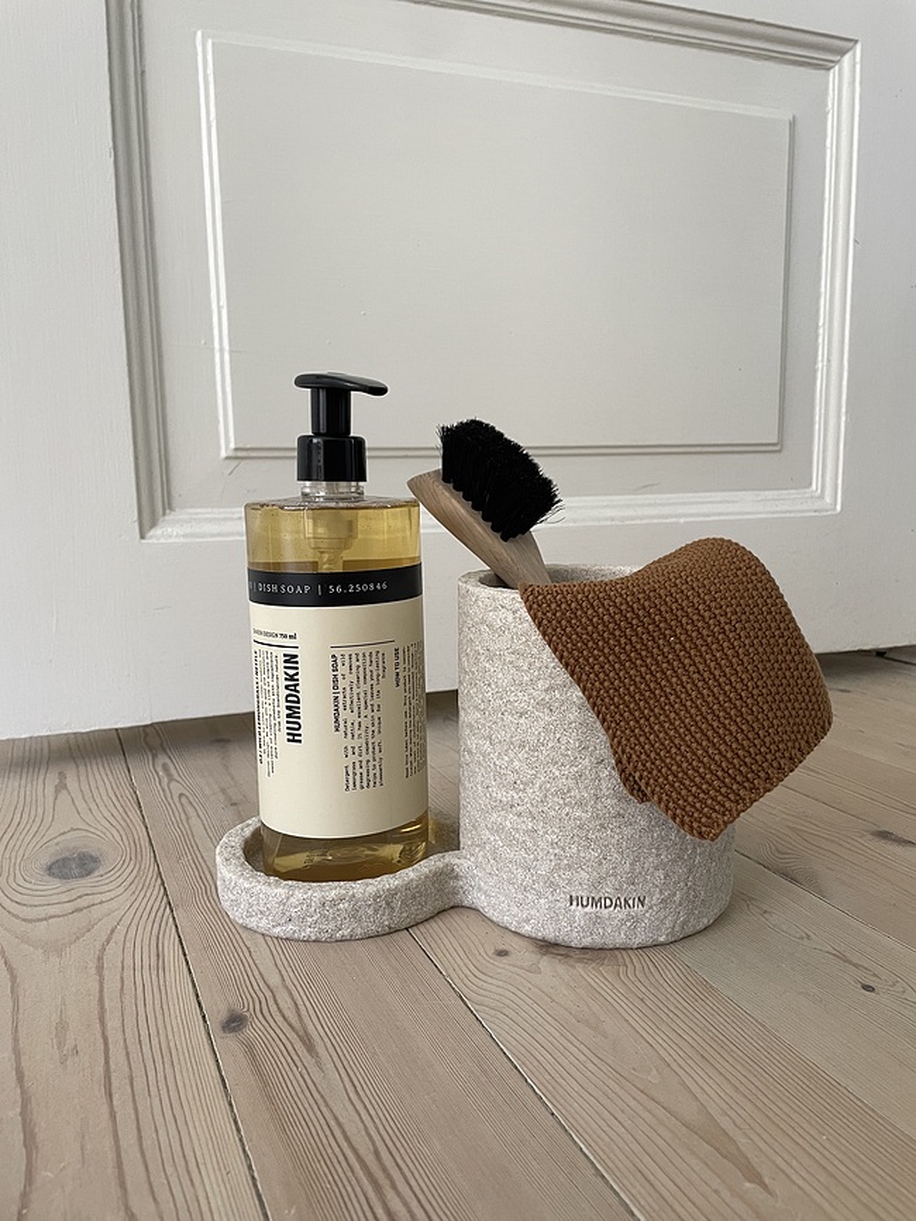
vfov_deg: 67.3
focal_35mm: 26
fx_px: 918
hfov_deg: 53.1
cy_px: 610
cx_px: 458
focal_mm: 4.2
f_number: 1.6
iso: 250
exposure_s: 1/50
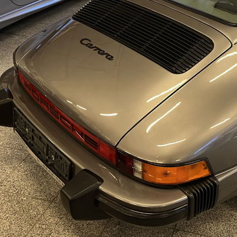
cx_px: 205
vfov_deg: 34.3
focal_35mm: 49
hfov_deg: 33.2
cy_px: 73
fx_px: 380
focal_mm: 5.1
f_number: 1.6
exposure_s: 1/50
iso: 500
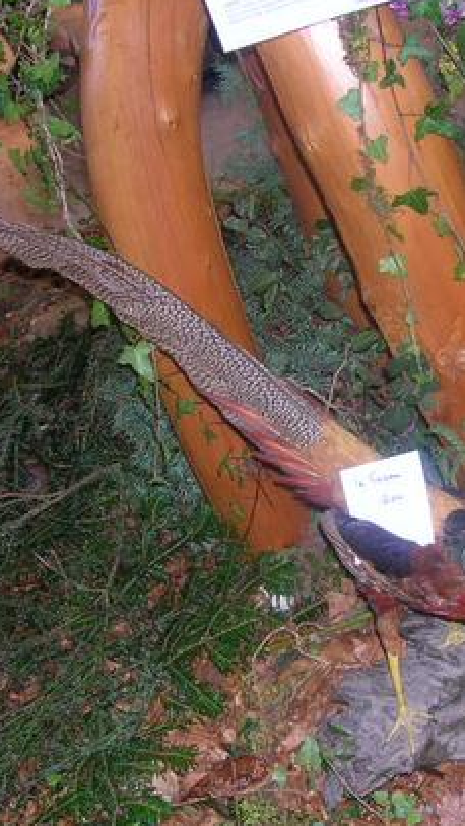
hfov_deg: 19.7
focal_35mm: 60
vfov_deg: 34.8
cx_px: 408
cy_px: 465
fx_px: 1315
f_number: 2.8
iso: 85
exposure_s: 1/60.1
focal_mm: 5.8
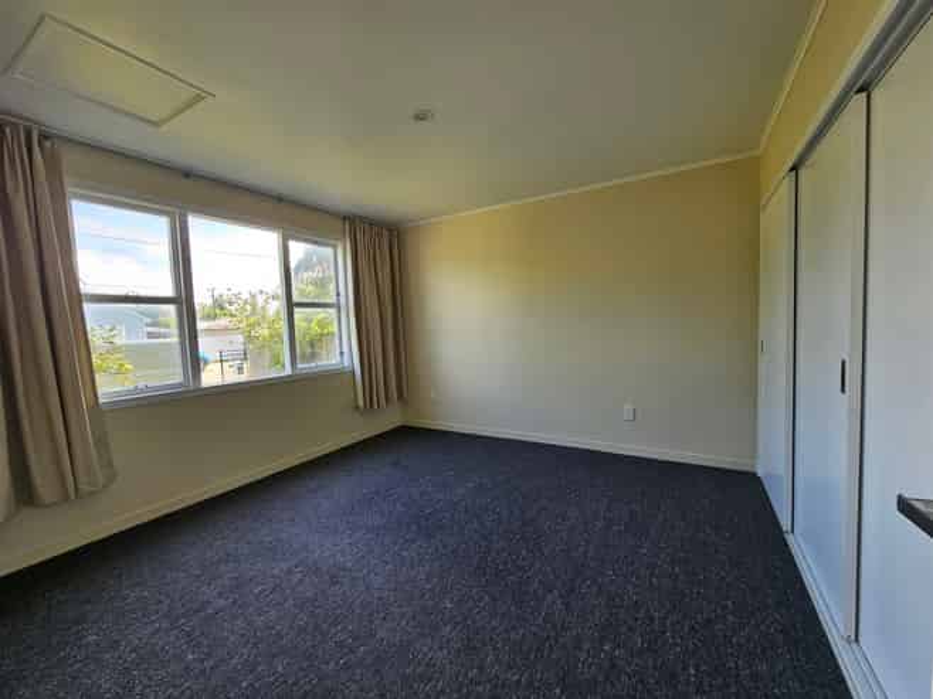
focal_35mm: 13
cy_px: 350
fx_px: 350
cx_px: 466
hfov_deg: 106.2
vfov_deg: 89.9
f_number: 2.2
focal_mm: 2.2
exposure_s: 1/100
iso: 50
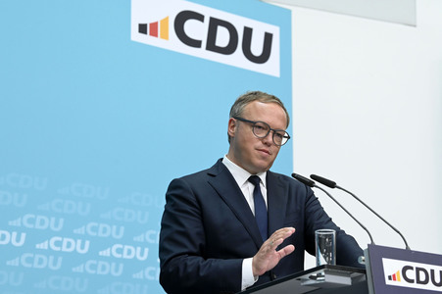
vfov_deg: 13.0
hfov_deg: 19.5
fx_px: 1288
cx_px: 221
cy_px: 147
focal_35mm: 105
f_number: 5.6
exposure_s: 1/500
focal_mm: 105
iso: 4000
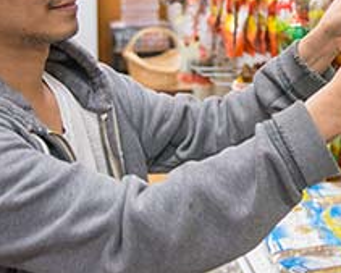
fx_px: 676
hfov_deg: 28.2
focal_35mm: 67
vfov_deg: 22.5
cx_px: 207
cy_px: 59
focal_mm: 26
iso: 800
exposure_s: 1/180
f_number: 3.3
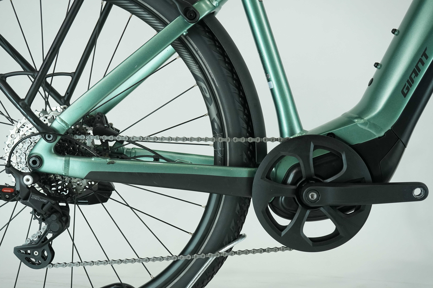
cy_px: 144
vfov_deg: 29.9
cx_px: 216
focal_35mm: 45
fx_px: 541
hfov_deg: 43.6
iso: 1600
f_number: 6.3
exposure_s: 1/200
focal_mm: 45
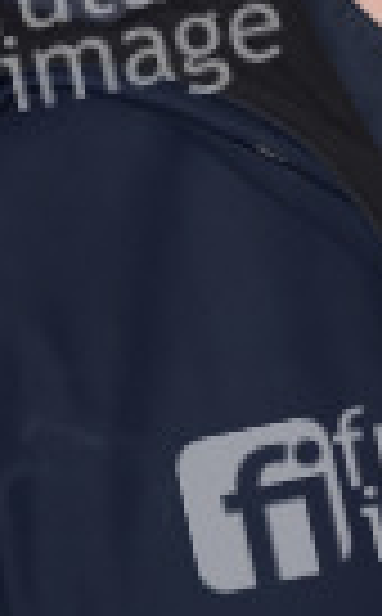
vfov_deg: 4.8
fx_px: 7251
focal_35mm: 433
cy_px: -189
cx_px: 542
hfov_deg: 3.0
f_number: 6.3
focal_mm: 145
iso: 500
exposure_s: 1/200
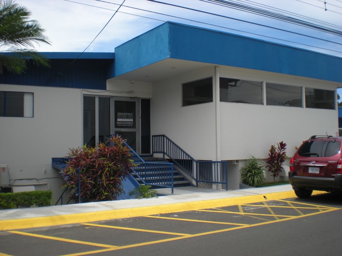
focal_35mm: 38
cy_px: 128
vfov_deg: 37.7
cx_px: 171
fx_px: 375
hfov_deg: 49.0
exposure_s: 1/372
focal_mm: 6.3
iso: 64
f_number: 4.6
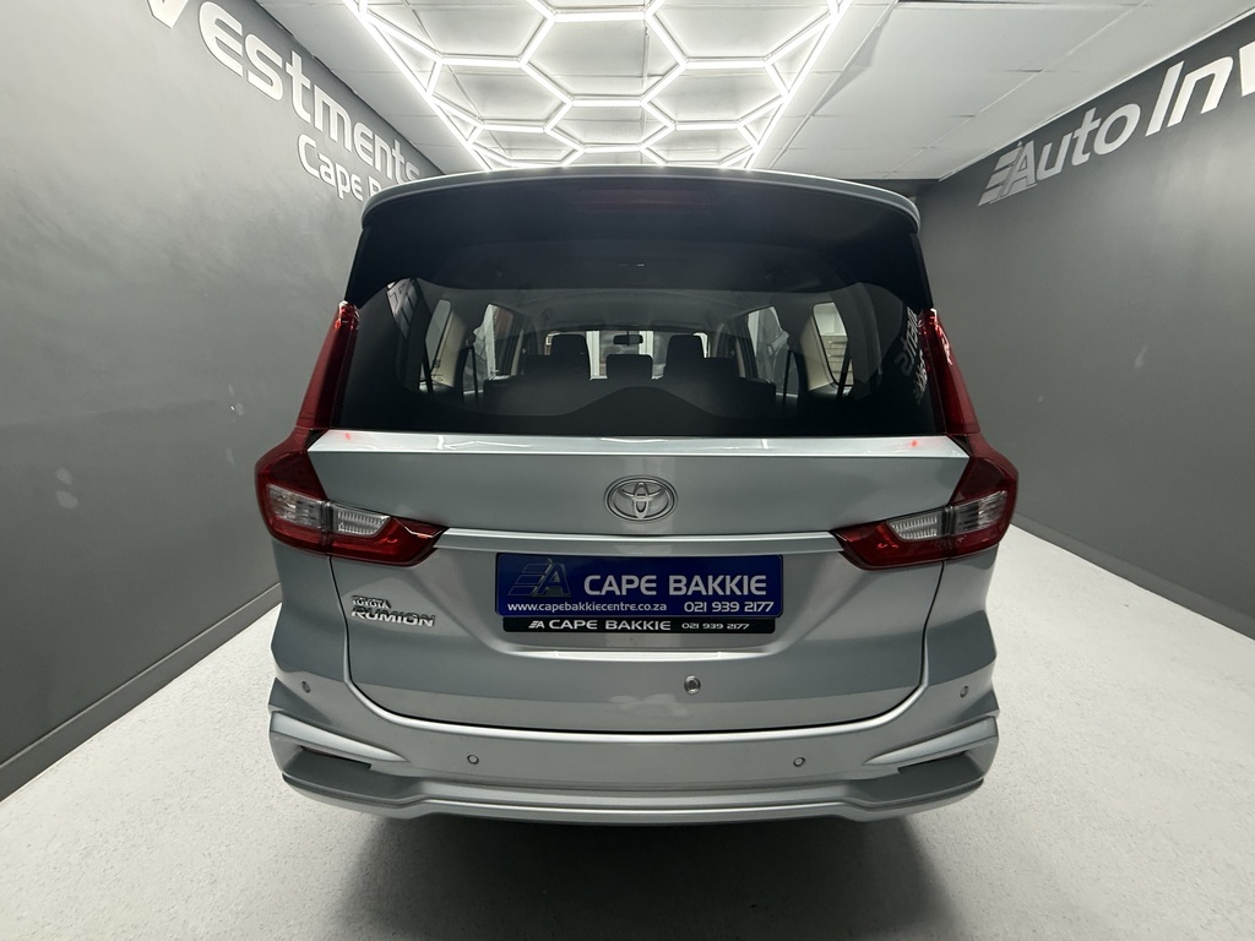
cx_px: 628
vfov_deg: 85.7
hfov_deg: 102.1
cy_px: 470
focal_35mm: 14
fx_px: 508
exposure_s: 1/50
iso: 250
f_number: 2.2
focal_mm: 2.22
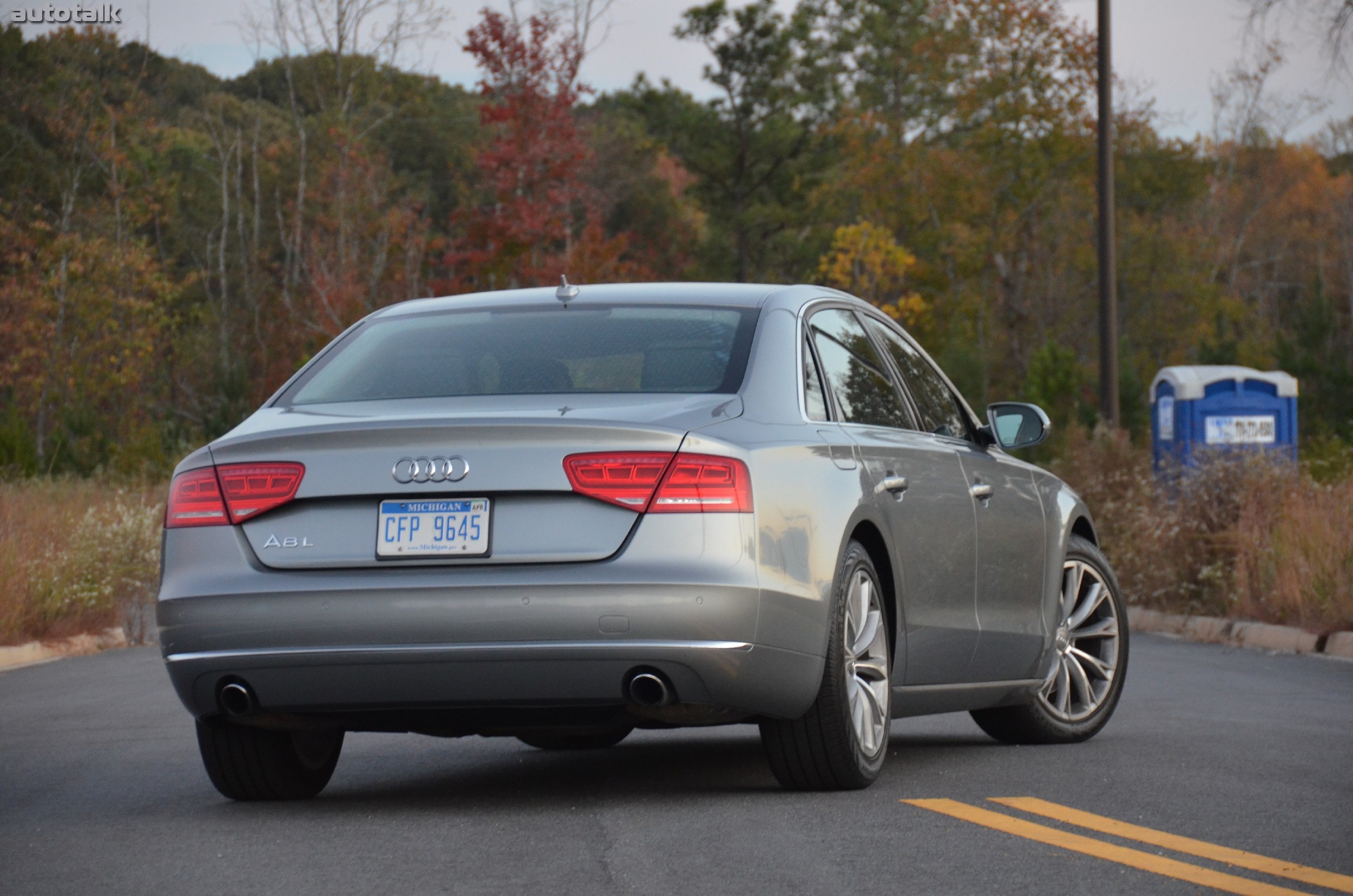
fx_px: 5907
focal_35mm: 158
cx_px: 676
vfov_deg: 8.7
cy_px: 448
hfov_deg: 13.1
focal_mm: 105
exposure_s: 1/25
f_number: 5.3
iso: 1600
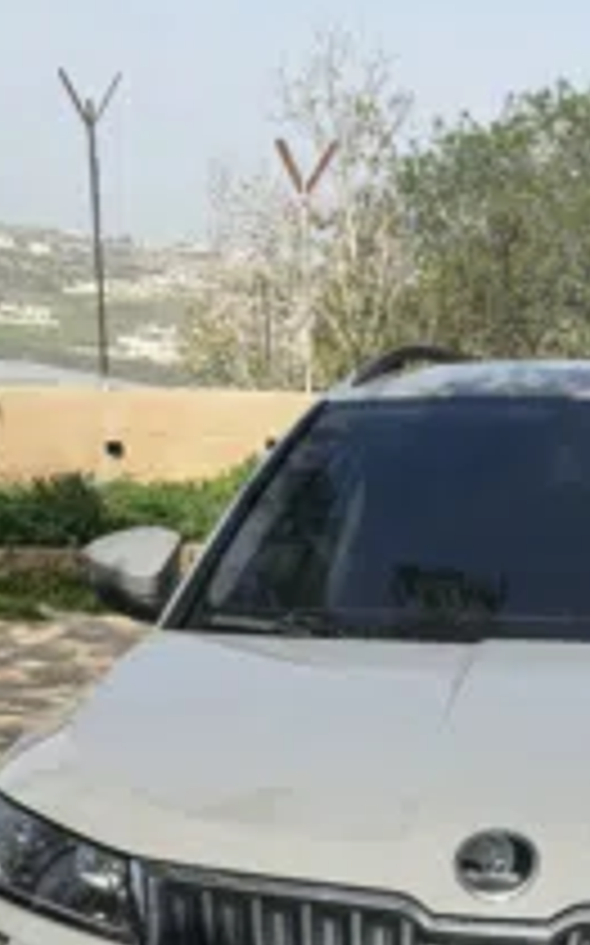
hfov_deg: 13.3
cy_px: 842
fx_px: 2499
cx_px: 554
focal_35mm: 97
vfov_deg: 21.0
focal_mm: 6.76
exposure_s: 1/4098
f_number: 1.78
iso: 64
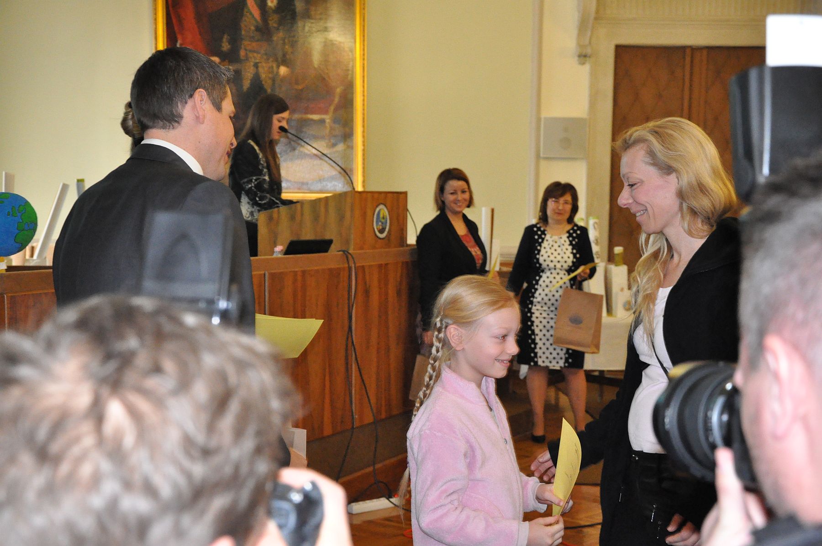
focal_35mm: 57
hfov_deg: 35.1
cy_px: 273
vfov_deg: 23.7
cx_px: 411
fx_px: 1300
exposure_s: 1/60
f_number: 5.6
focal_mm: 38
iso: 3200
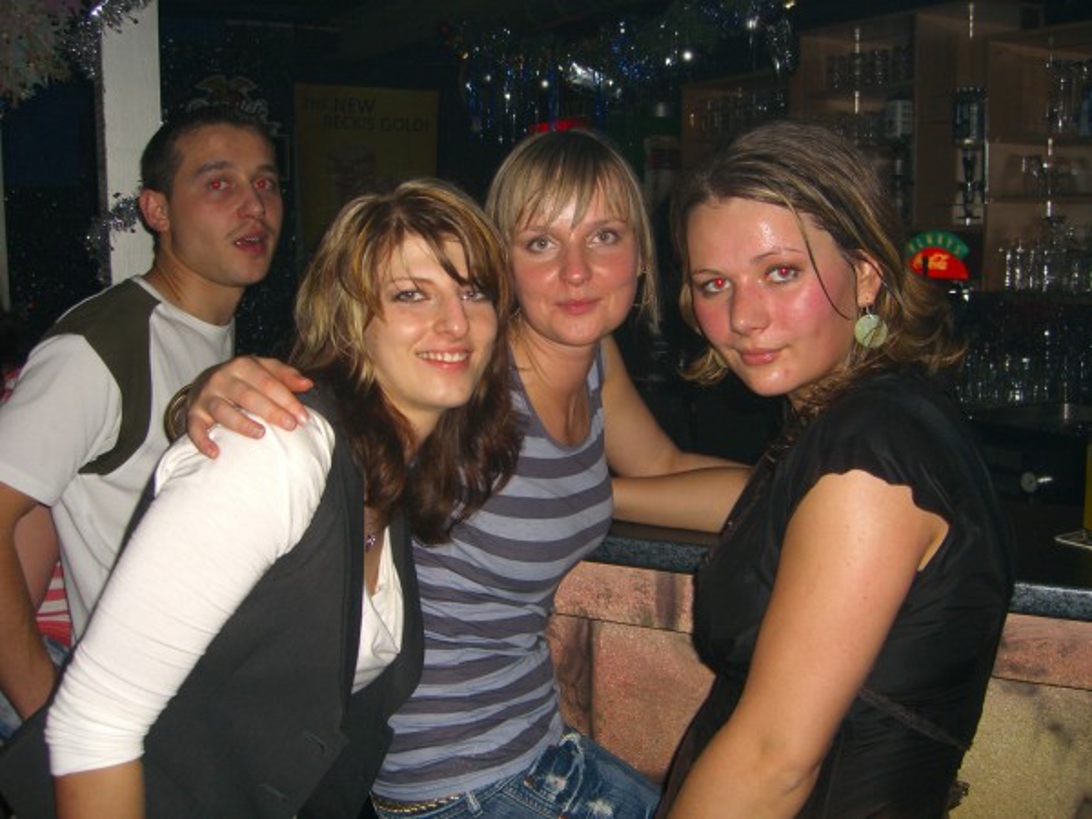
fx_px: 1199
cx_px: 546
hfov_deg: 49.0
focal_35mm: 38
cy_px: 410
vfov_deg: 37.7
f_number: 2.8
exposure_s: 1/60
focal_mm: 7.9
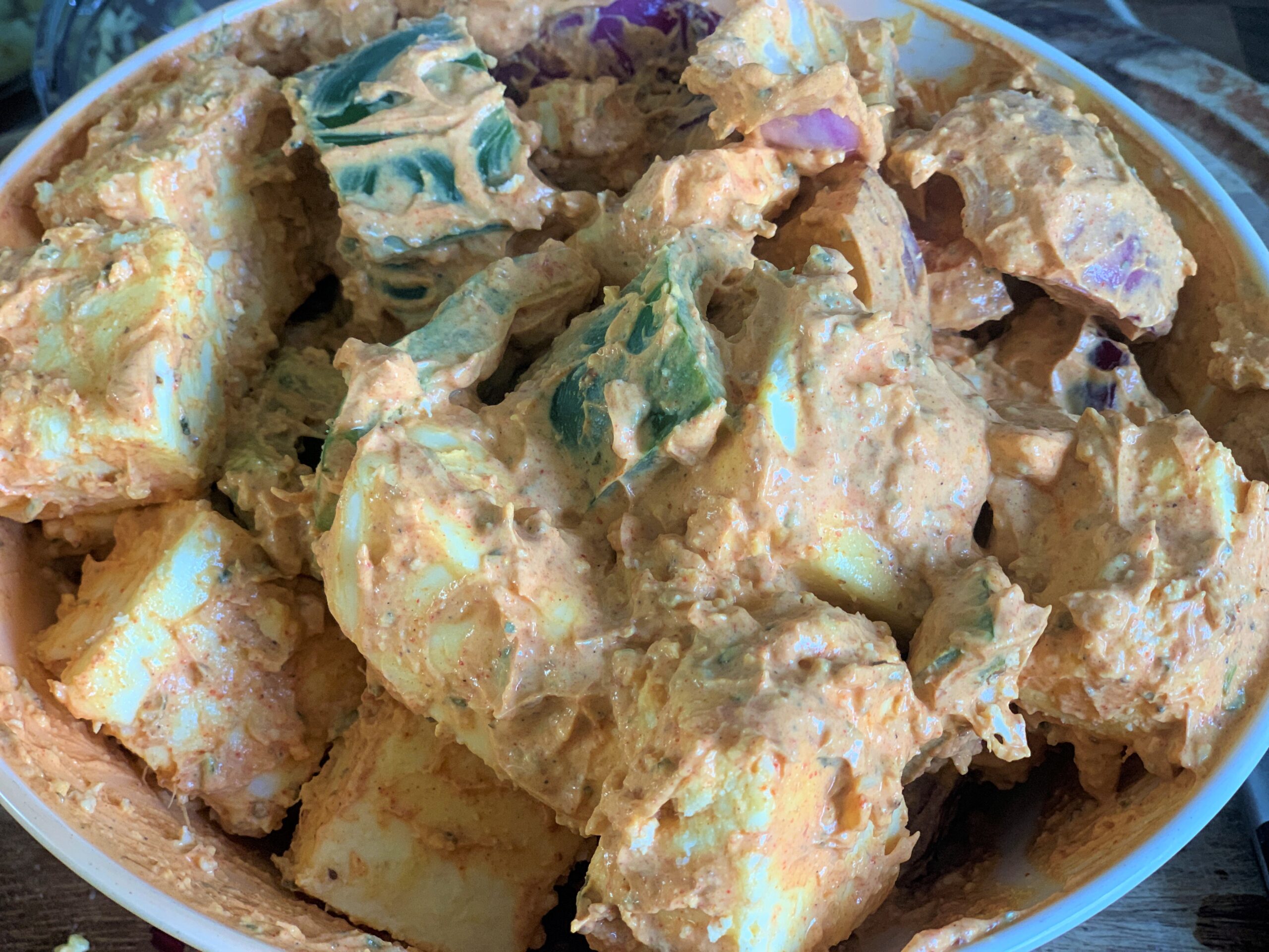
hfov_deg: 36.8
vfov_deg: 28.0
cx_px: 634
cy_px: 476
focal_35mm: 52
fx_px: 1906
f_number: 2.4
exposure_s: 1/60
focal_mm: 6
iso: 125
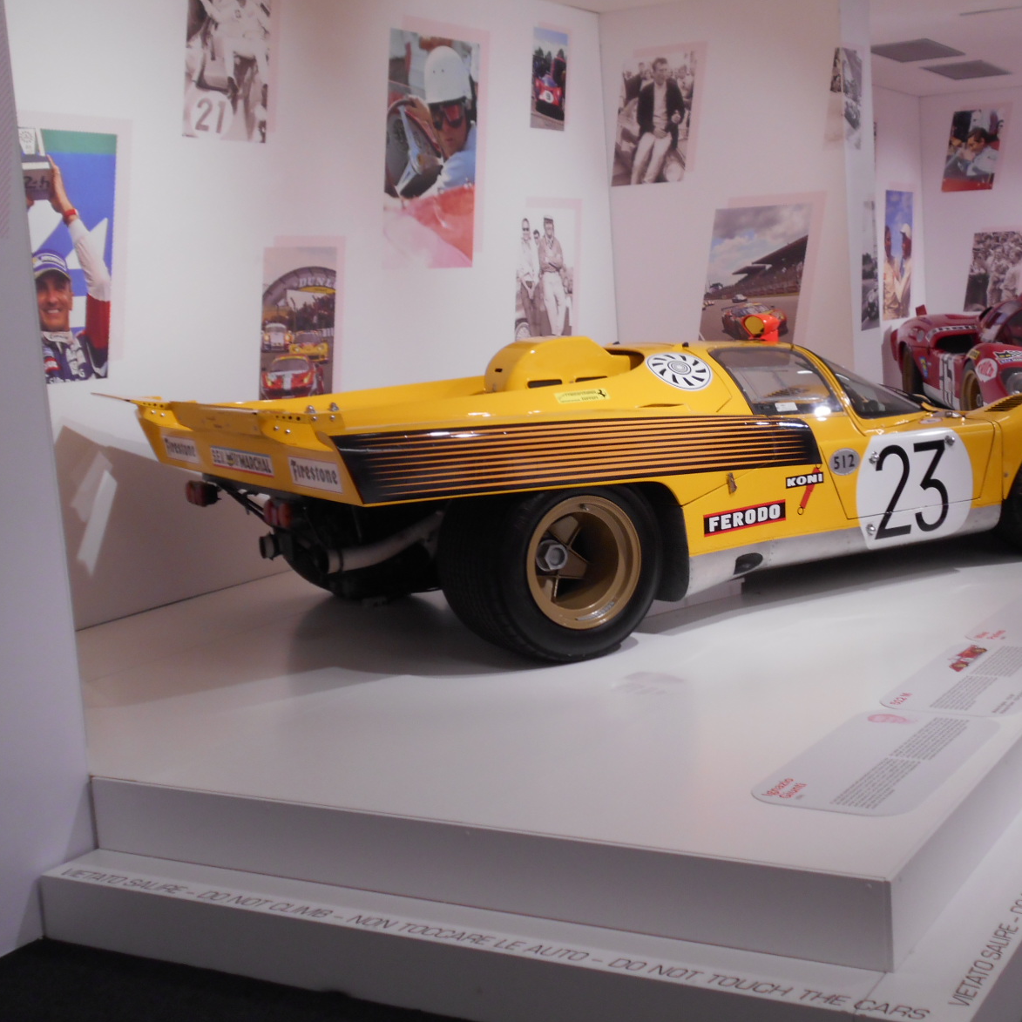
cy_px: 501
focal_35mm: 47
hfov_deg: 35.7
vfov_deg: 36.1
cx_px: 684
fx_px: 1570
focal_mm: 6.7
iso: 140
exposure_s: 1/30
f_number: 3.9
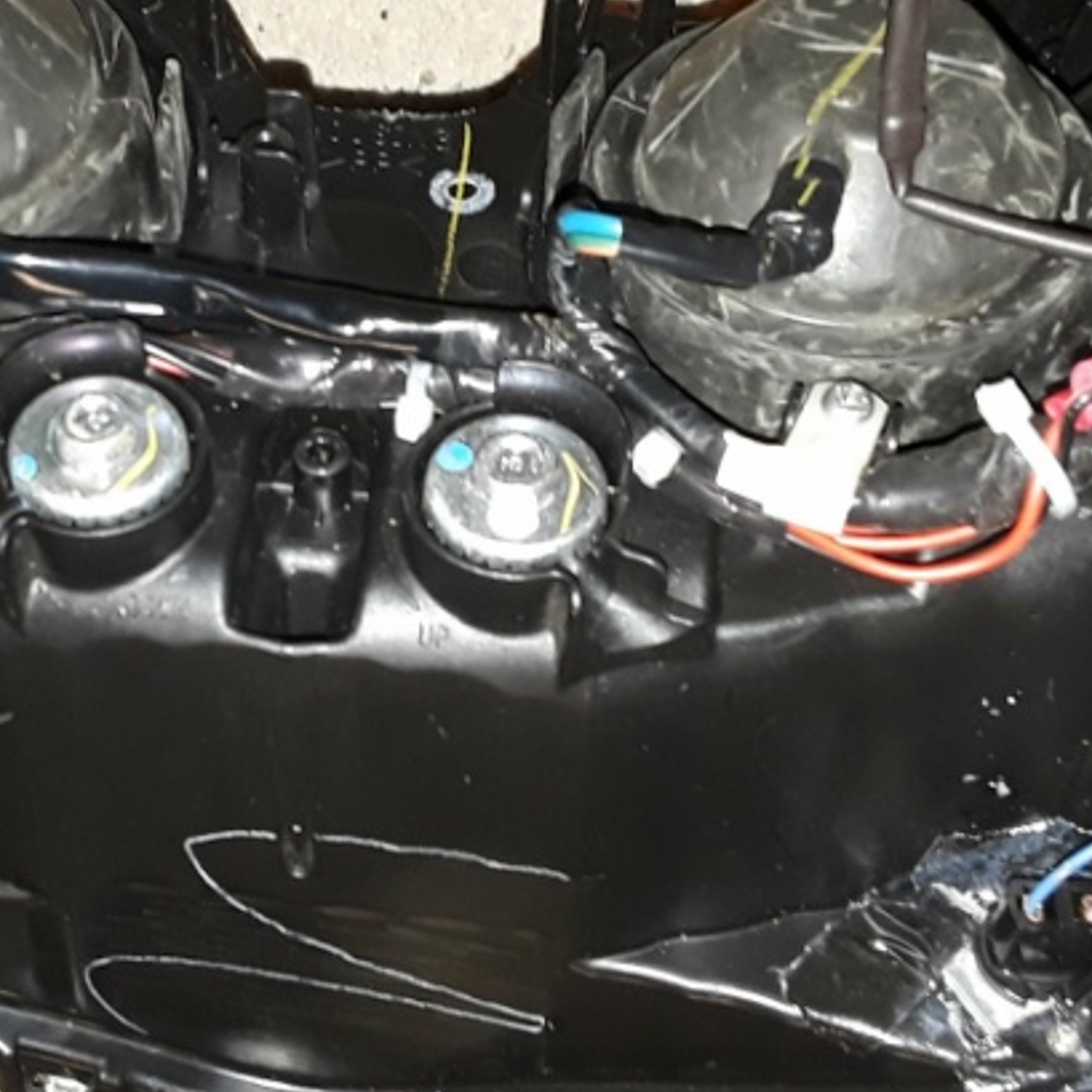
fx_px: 2213
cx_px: 288
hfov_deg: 27.4
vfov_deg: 27.5
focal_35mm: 62
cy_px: 358
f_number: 1.9
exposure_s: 1/30
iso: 100
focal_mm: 2.9
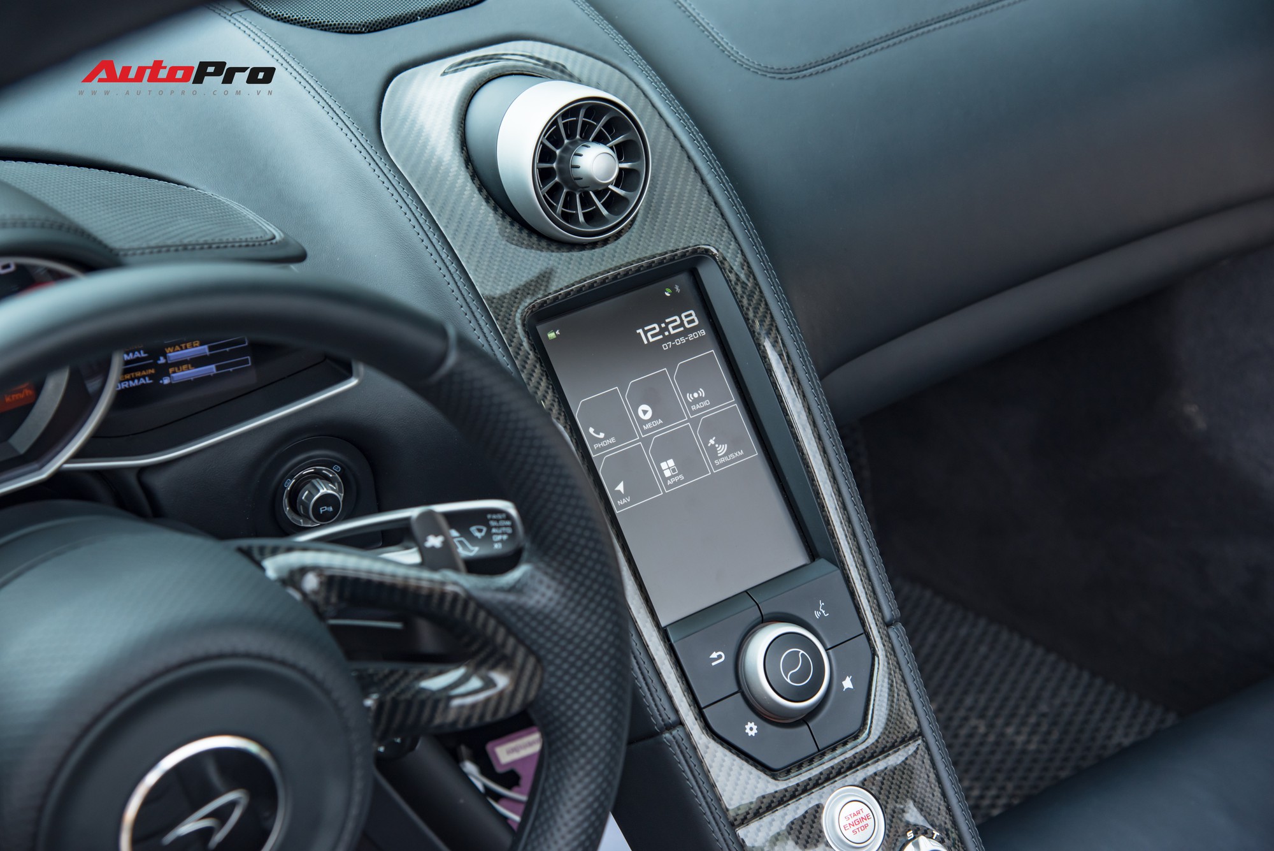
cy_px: 426
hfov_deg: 30.5
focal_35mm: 66
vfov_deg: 20.6
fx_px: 2336
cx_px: 637
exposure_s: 1/60
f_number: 5.6
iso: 250
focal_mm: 66
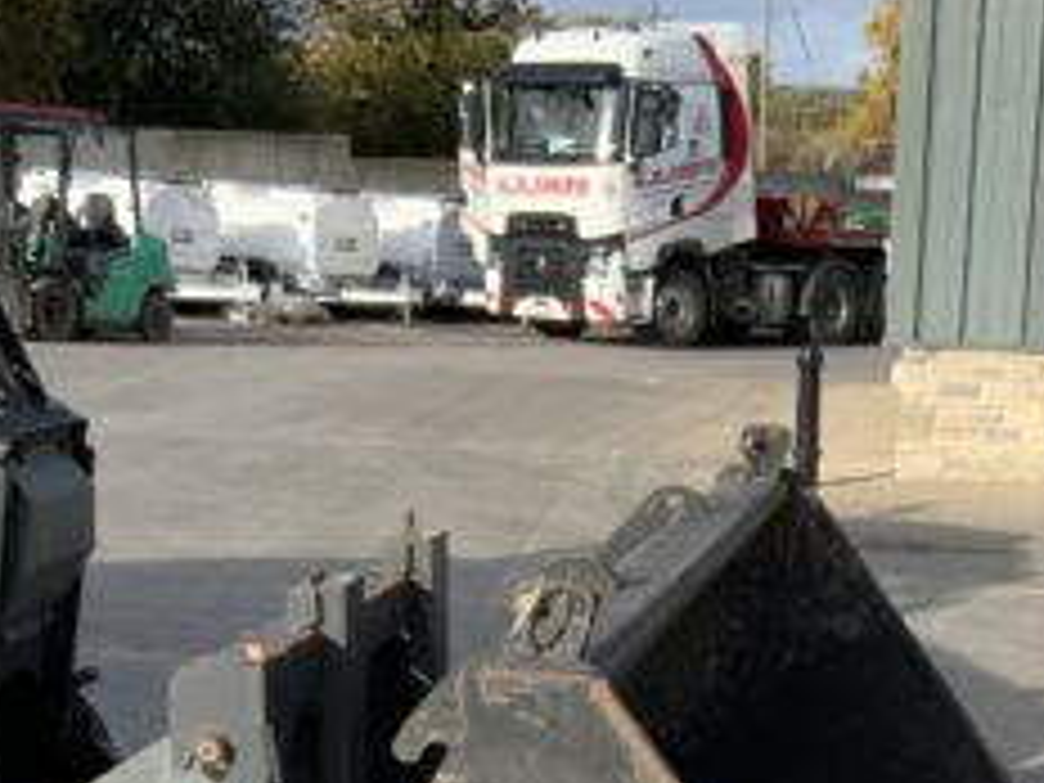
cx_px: 756
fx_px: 2413
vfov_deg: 17.3
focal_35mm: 80
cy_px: 1030
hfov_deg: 24.2
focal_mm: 3
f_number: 1.8
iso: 16
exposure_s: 1/962
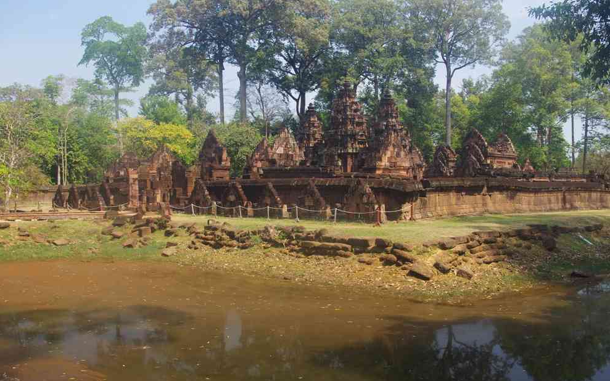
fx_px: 590
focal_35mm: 36
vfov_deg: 35.8
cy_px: 185
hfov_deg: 54.6
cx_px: 307
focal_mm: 23
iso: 200
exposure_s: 1/50
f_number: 10
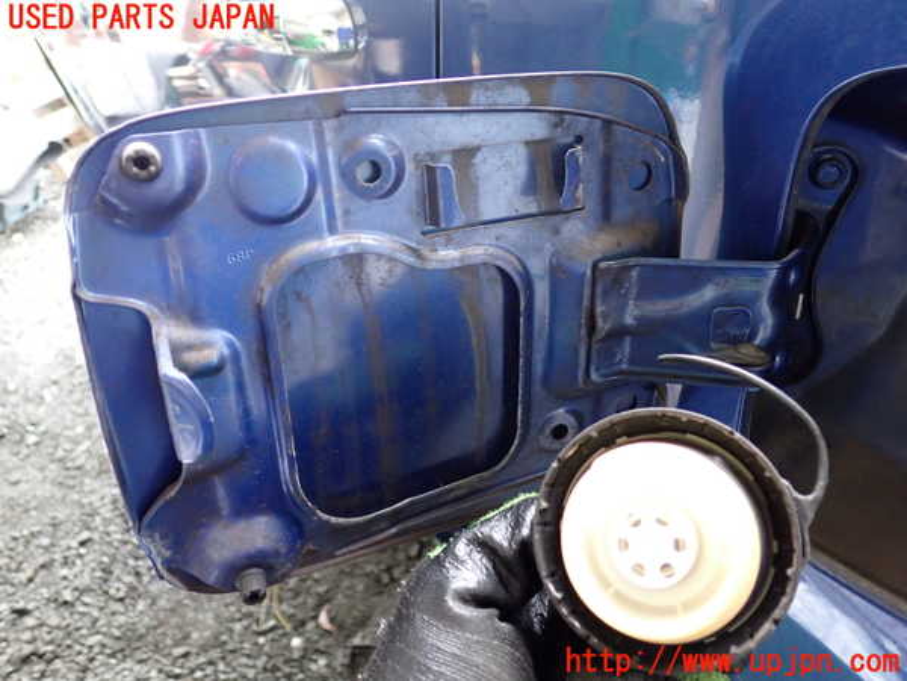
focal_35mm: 30
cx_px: 454
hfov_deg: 60.0
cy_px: 340
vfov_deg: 46.8
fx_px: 786
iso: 800
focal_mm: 5.4
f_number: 2.3
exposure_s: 1/30
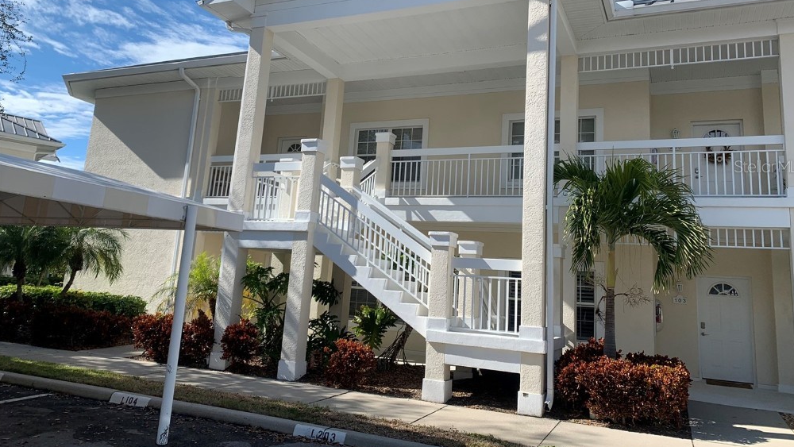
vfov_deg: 39.9
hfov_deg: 66.1
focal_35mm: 29
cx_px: 403
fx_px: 611
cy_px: 166
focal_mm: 4.25
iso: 25
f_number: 1.8
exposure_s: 1/2033
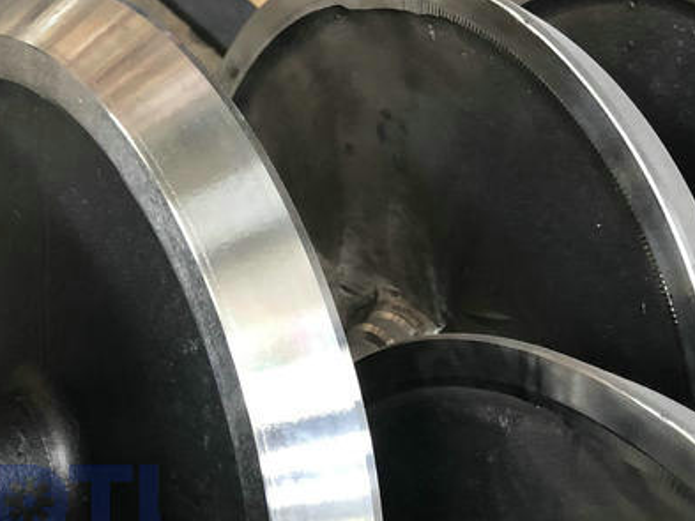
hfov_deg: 32.4
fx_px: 1145
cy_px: 514
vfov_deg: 24.6
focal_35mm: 57
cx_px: 94
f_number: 1.8
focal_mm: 3.99
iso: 50
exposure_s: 1/15
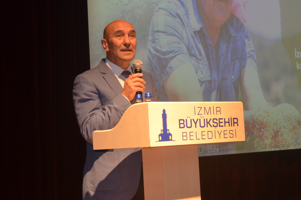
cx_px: 191
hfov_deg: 26.0
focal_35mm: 78
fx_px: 651
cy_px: 63
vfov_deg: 17.4
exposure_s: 1/60
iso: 1100
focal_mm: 36
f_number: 5
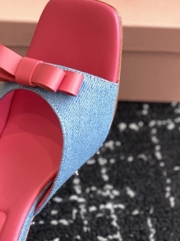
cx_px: 57
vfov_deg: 16.1
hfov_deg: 12.3
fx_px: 832
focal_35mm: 120
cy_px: -3
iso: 100
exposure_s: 1/122
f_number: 2
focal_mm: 6
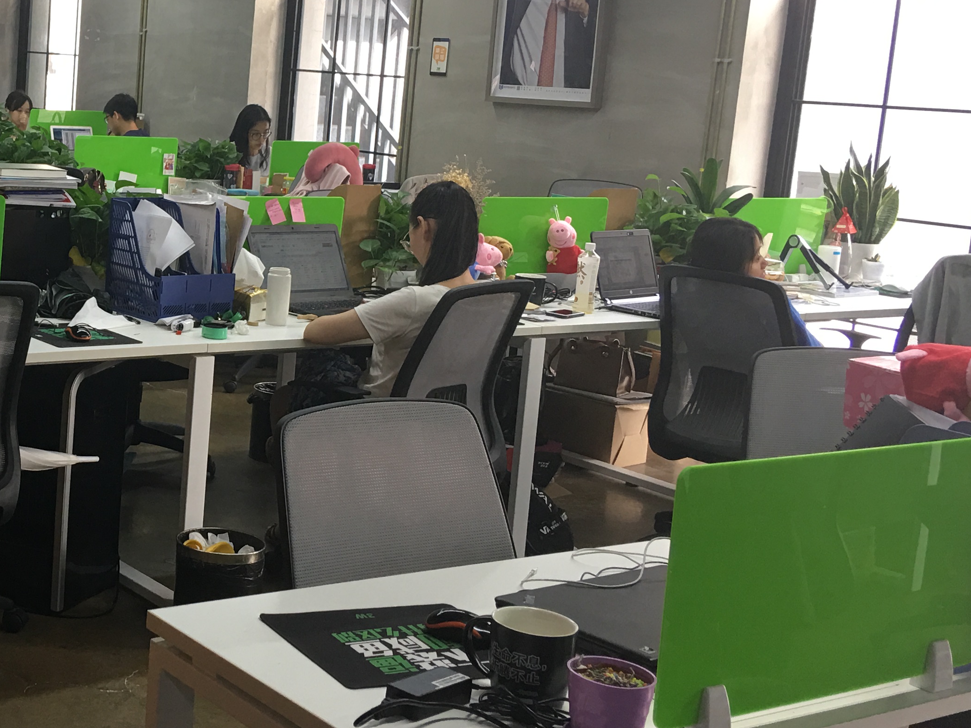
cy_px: 299
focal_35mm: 56
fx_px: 1571
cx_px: 95
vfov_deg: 26.1
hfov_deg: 32.6
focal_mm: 4.15
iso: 32
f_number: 2.2
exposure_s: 1/17
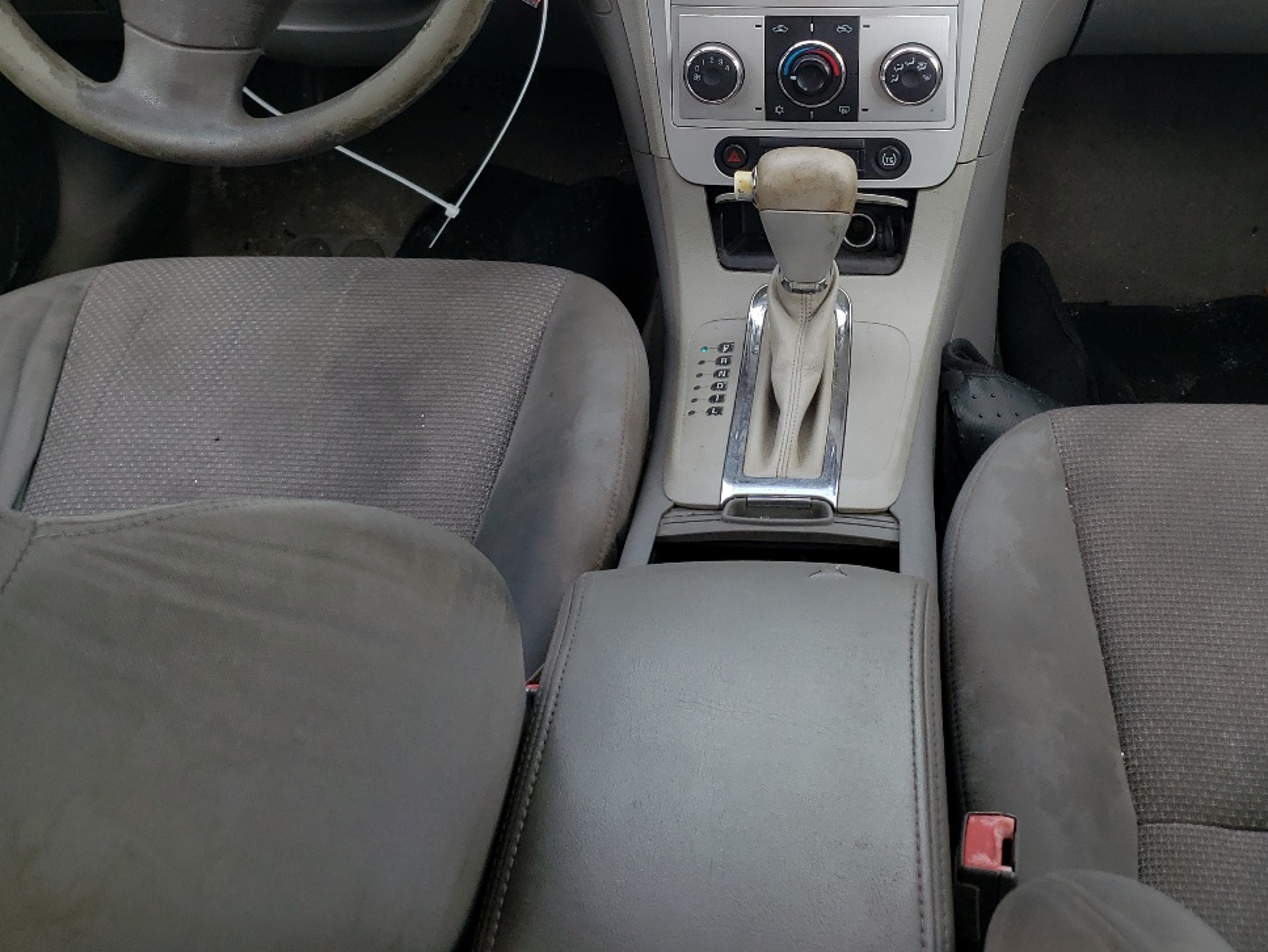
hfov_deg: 43.8
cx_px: 698
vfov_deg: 32.6
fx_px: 1576
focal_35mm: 43
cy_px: 173
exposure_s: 1/370
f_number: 1.5
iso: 50
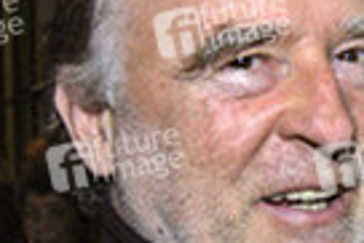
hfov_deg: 16.6
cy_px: 227
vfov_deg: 11.5
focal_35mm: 119
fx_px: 1204
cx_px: 419
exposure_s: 1/60
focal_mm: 24
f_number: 4.5
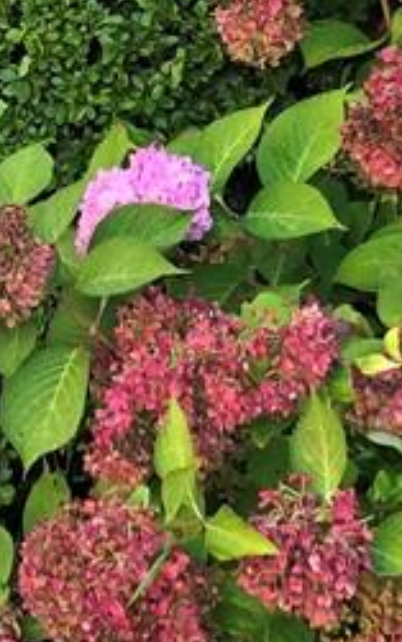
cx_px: 95
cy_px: 0
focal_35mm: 121
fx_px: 2120
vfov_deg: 16.9
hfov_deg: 10.8
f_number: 1.8
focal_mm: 3.99
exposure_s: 1/120
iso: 50
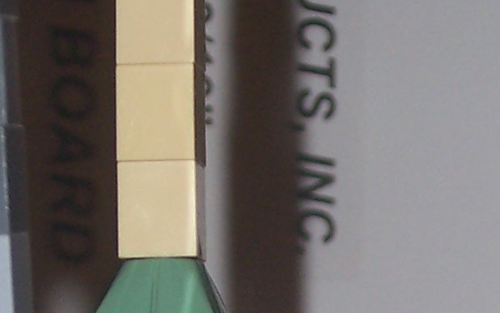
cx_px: 343
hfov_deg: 7.2
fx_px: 3951
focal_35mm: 290
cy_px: 487
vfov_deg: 4.5
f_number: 4
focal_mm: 10.8
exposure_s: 1/90
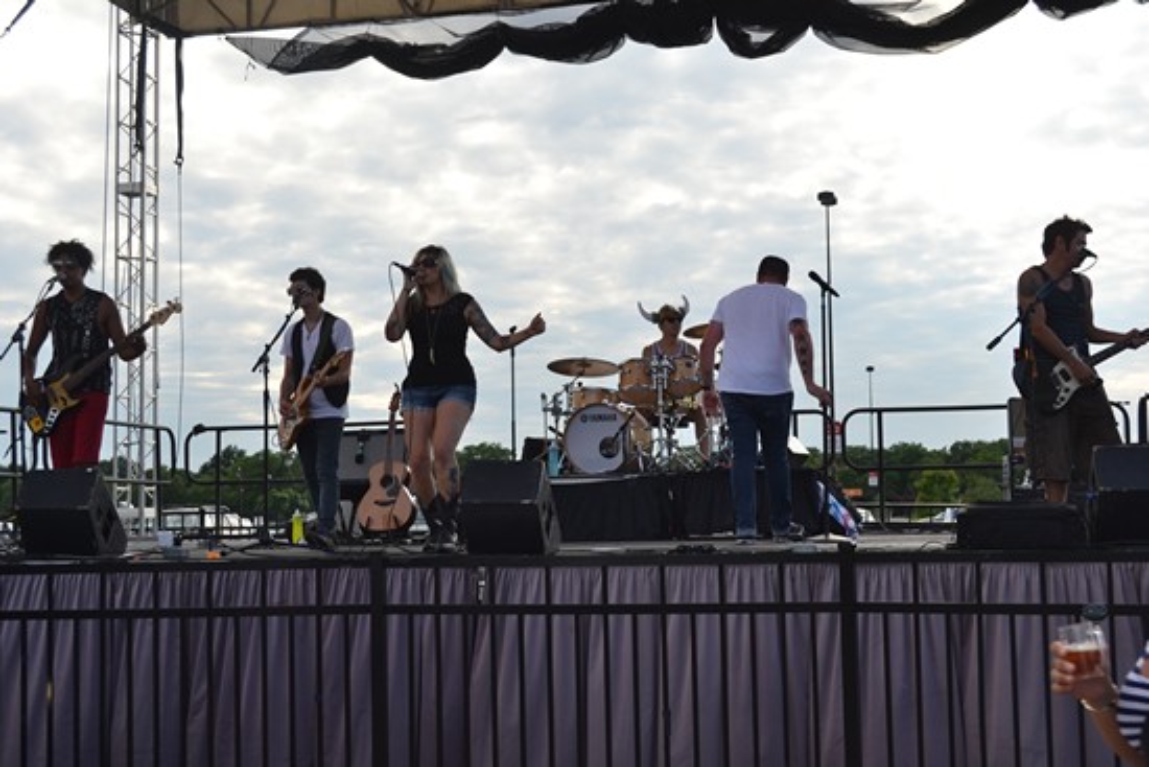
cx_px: 574
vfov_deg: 26.5
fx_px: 1628
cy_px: 384
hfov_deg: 38.9
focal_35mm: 51
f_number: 5.6
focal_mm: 34
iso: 110
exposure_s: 1/125
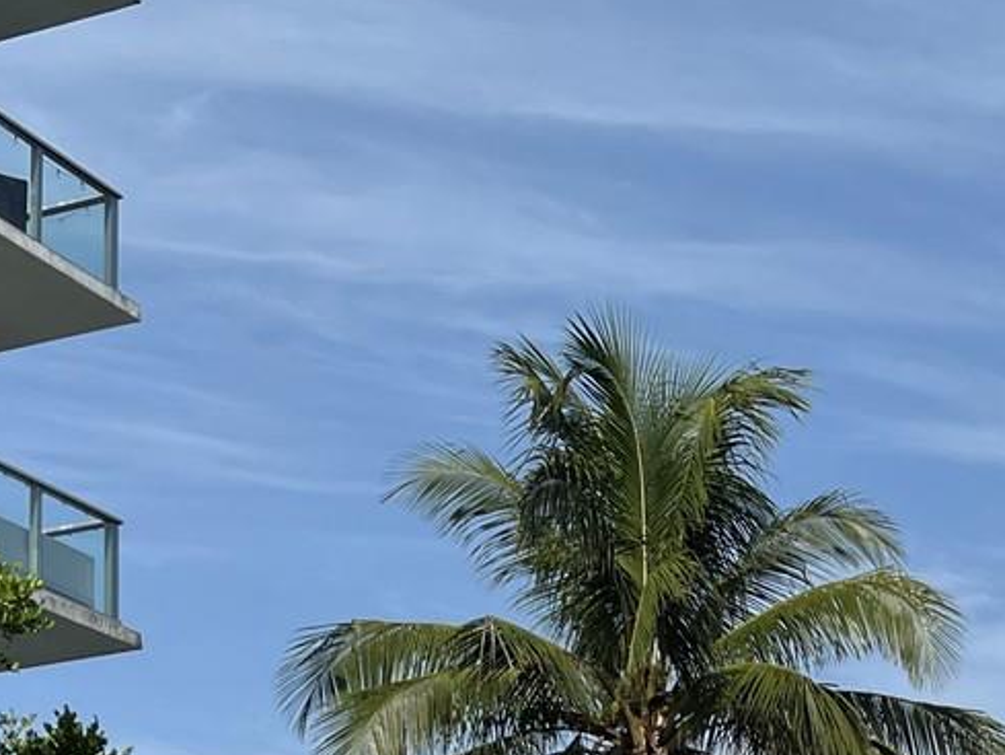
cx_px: 878
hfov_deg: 22.5
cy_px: 992
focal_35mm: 85
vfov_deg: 16.4
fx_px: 2468
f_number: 1.5
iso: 50
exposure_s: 1/6579
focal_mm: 5.7
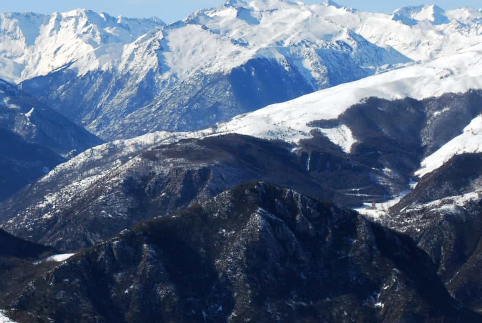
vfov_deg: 8.6
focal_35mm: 159
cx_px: -16
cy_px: 54
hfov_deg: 12.7
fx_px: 2131
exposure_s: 1/320
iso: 100
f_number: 9
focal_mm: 48
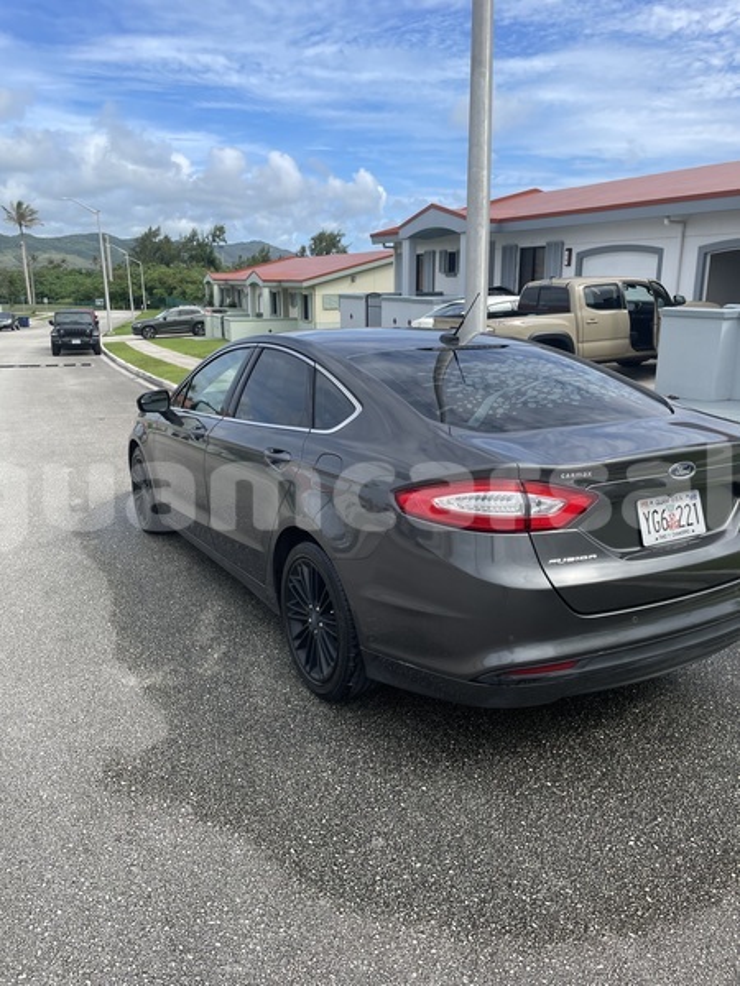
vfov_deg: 67.3
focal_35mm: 26
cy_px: 493
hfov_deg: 53.1
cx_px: 370
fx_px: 741
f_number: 1.6
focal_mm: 4.2
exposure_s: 1/2564
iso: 32
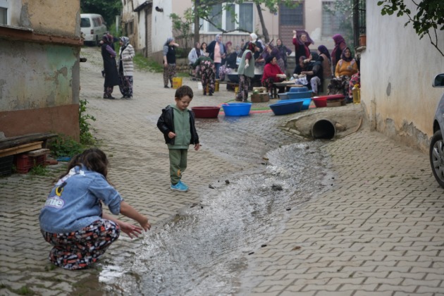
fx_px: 863
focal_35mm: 70
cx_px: 222
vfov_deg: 19.5
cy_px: 148
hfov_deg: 28.8
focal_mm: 70
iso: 320
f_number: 4
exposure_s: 1/1000
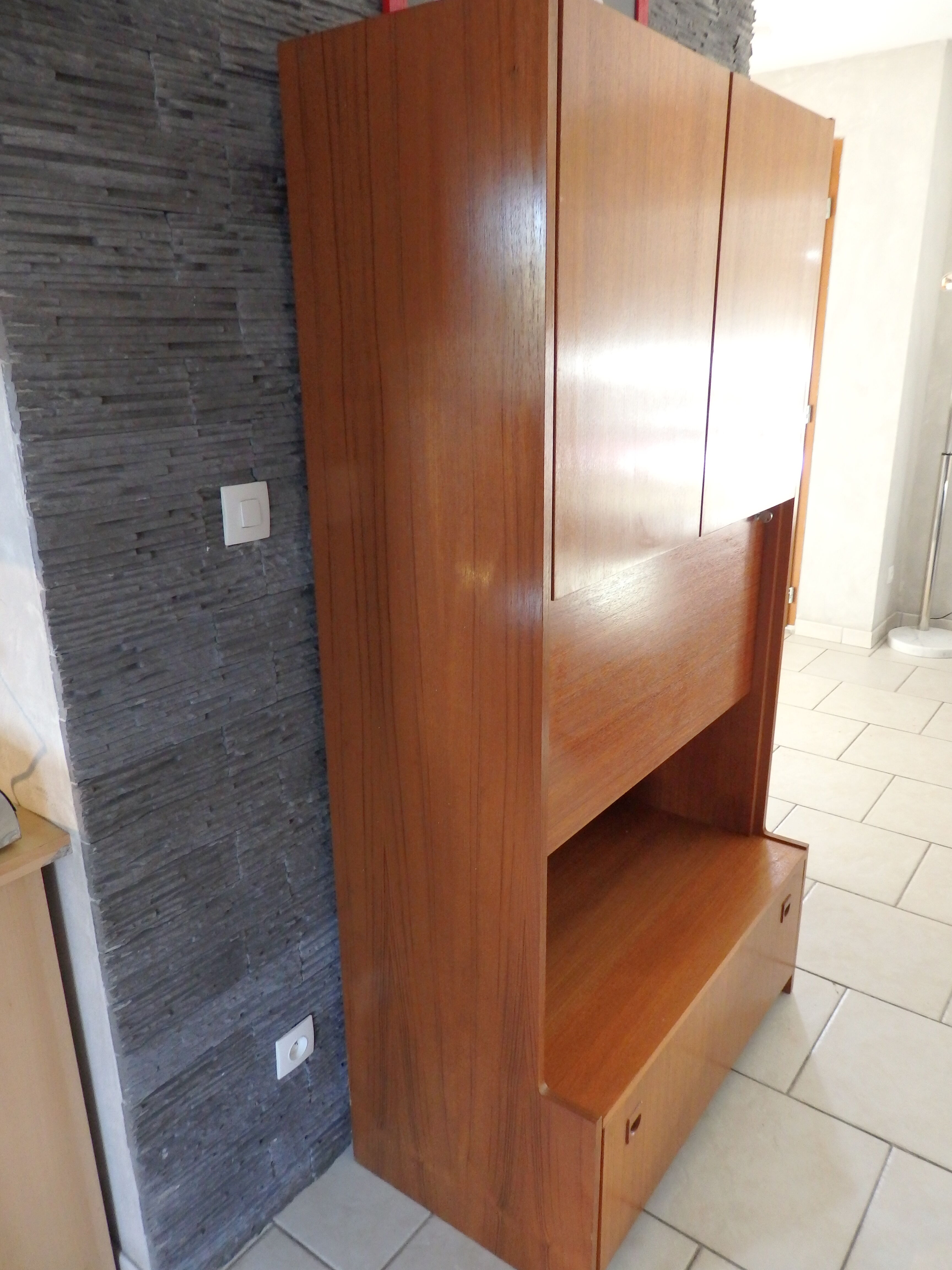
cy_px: 635
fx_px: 917
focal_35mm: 25
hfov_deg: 54.9
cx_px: 476
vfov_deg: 69.4
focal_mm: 4.5
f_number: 3
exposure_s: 1/30
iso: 500
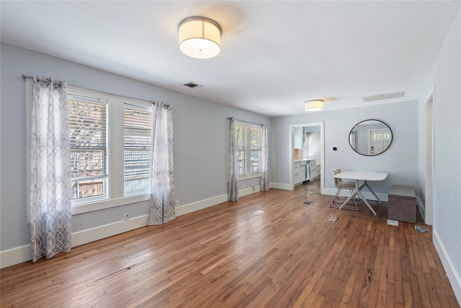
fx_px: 205
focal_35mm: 16
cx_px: 230
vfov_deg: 73.8
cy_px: 154
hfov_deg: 96.7
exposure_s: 1/8
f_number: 8
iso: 400
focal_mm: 16
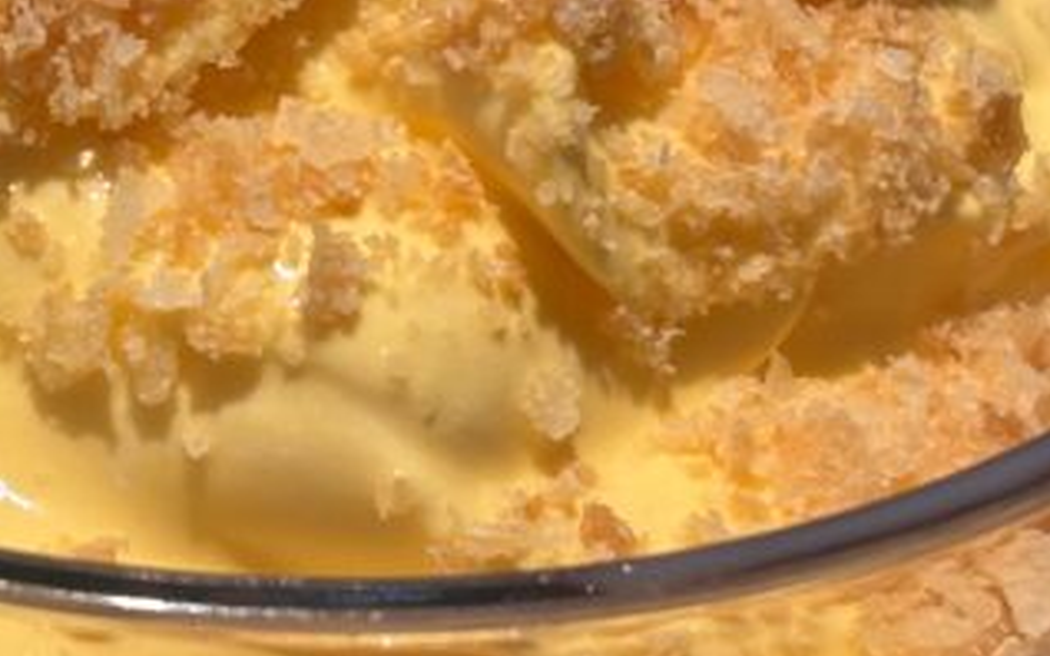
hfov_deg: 11.7
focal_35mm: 178
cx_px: 209
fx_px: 5093
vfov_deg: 7.3
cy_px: -3
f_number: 1.6
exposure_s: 1/120
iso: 32
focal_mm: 5.96
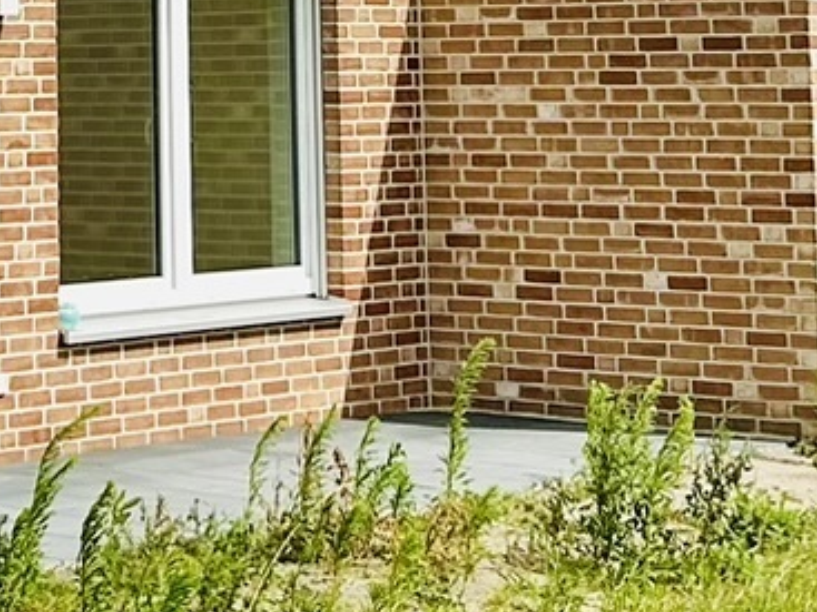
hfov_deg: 13.5
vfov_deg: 10.0
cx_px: 71
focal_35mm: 145
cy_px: -245
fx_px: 3421
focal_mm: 5.7
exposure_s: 1/6211
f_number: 1.5
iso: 50
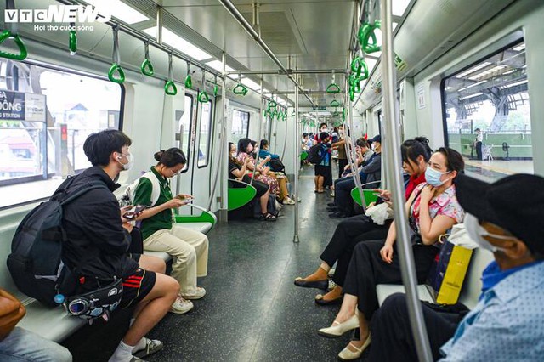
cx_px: 272
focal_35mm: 24
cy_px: 181
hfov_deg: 73.8
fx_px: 362
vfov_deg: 53.1
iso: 4000
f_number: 2.8
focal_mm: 24
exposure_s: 1/640
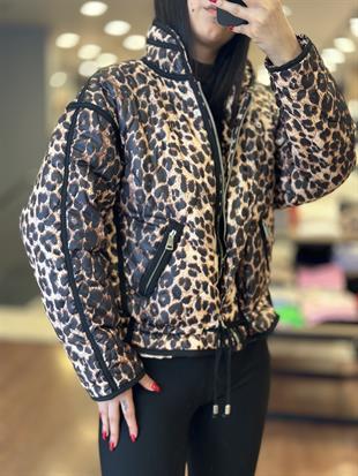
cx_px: 179
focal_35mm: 48
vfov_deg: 39.6
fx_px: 662
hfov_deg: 30.3
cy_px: 238
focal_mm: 6.86
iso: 200
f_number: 1.78
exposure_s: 1/60
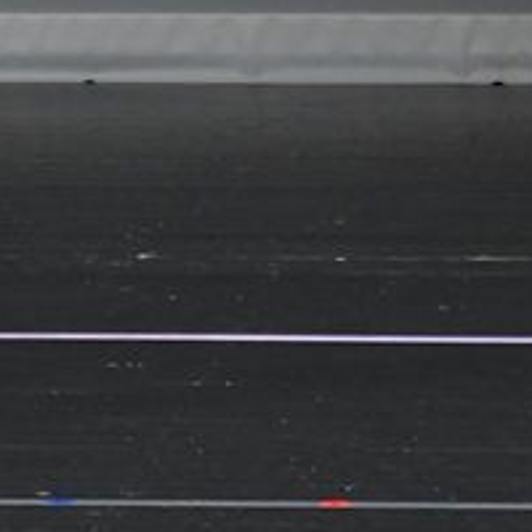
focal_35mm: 1039
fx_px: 18066
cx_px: -169
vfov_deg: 1.7
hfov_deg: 1.7
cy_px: 13
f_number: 5.6
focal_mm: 210
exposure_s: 1/400
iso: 4000
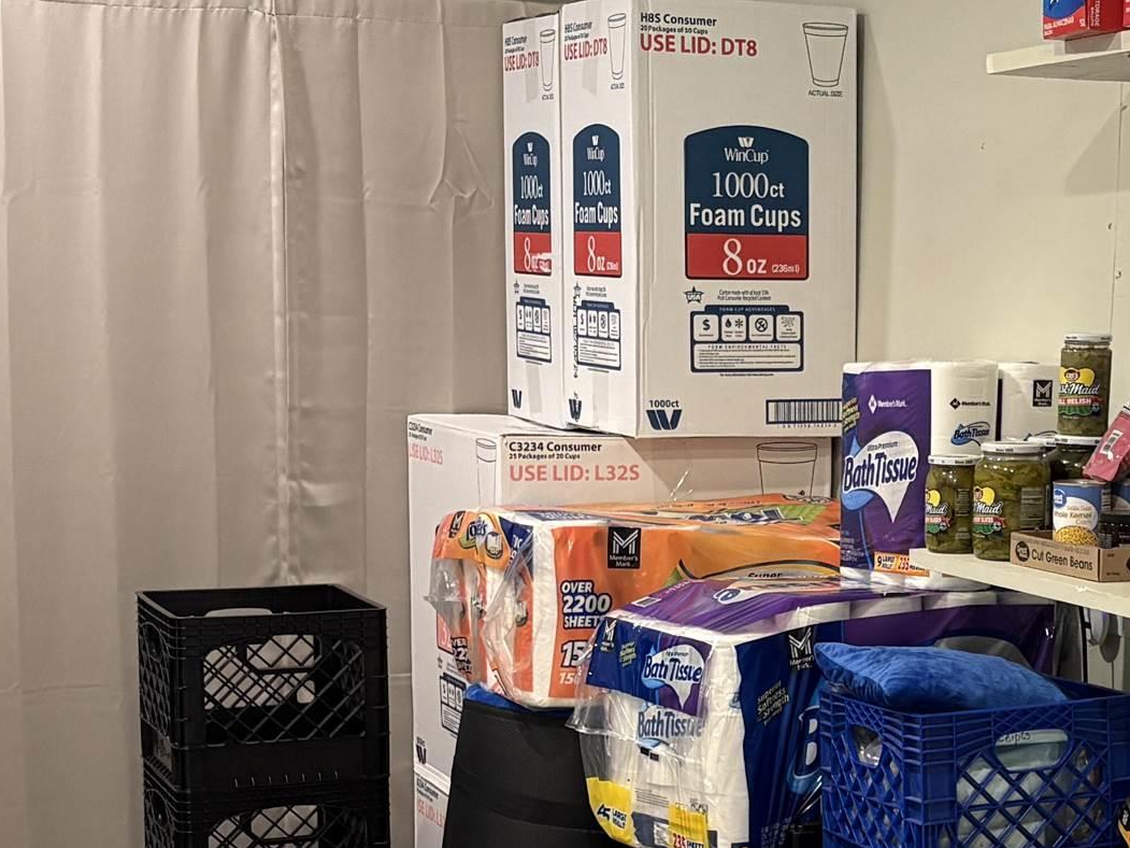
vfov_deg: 19.2
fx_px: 2481
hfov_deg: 25.1
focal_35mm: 76
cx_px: 934
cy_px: 670
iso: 250
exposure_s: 1/60
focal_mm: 5.96
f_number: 1.6
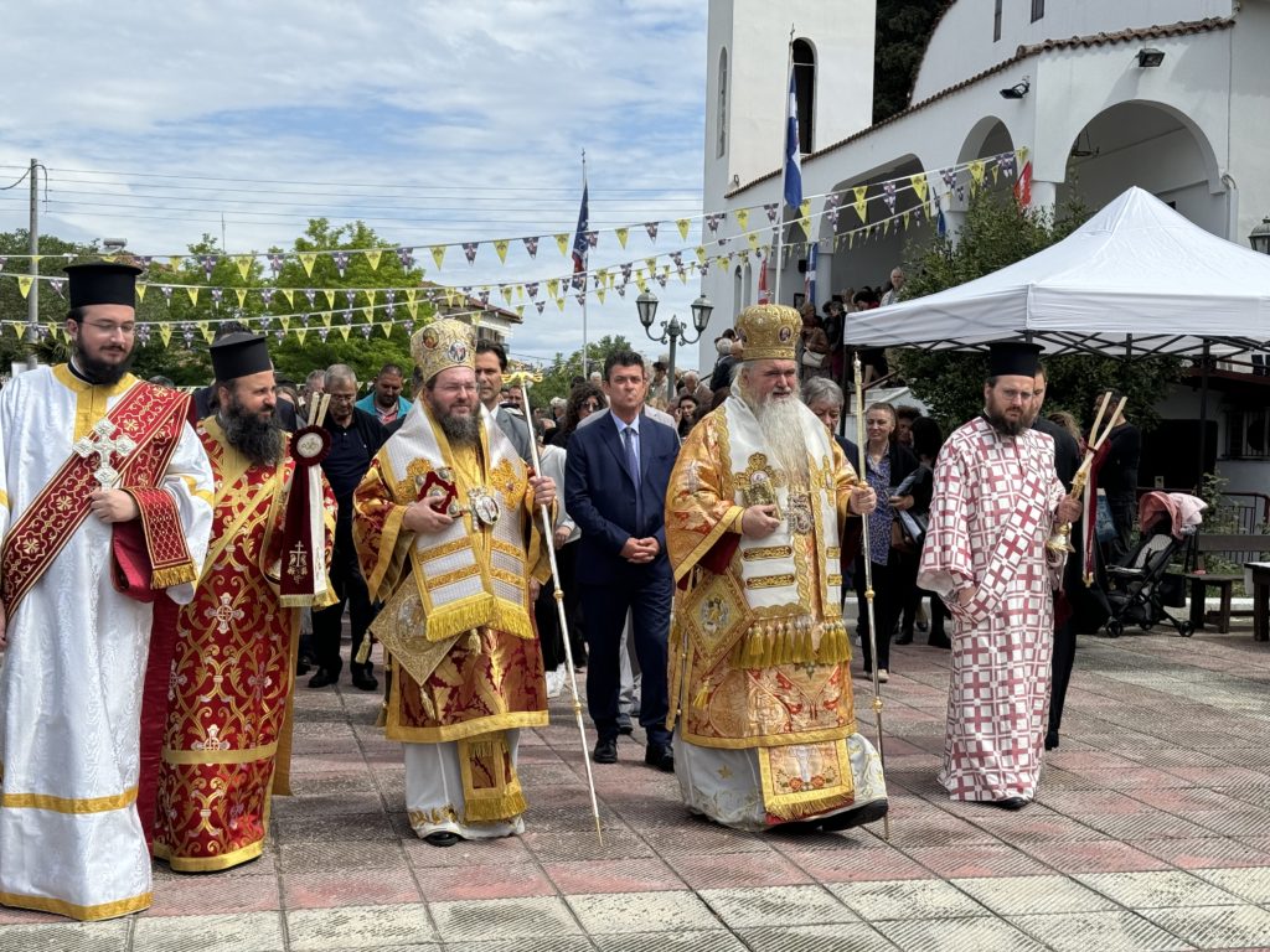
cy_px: 476
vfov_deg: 30.3
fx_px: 1761
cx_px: 635
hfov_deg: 39.7
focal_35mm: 48
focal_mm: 6.76
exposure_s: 1/4049
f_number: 1.78
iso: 64
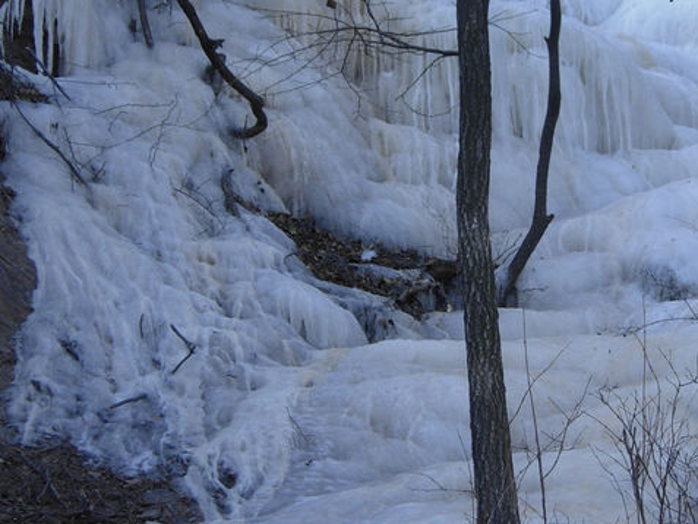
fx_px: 2622
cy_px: 195
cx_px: 533
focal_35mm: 130
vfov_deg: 11.4
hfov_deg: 15.1
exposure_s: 1/117
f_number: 3.9
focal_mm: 12.9
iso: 50
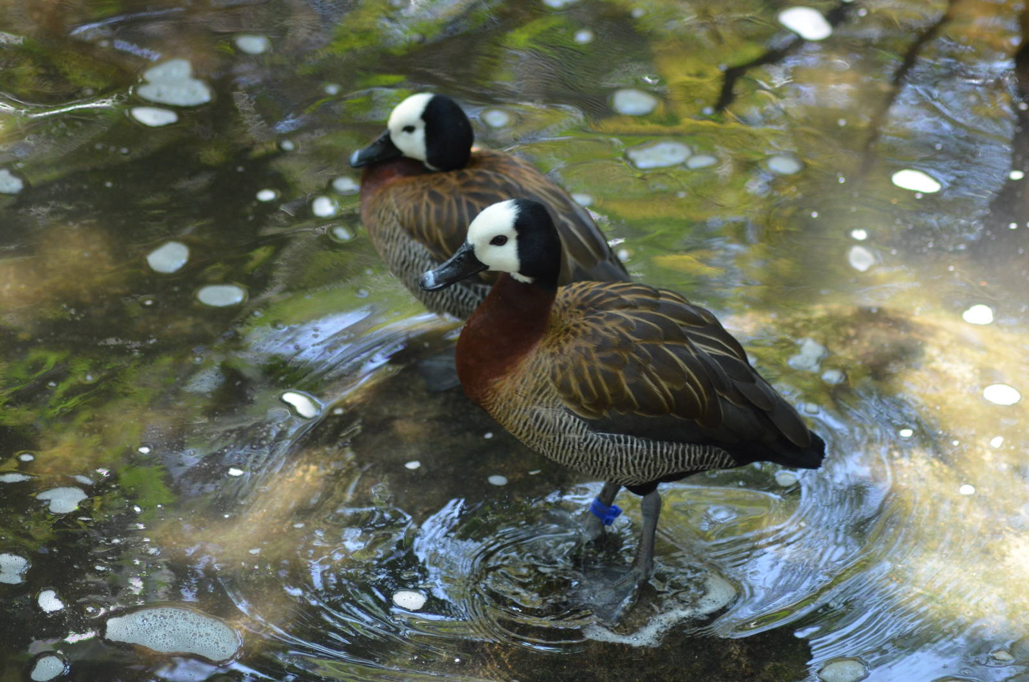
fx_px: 5135
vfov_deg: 7.6
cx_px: 514
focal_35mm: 180
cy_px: 341
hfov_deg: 11.4
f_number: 4.2
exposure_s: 1/250
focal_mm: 120
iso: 800
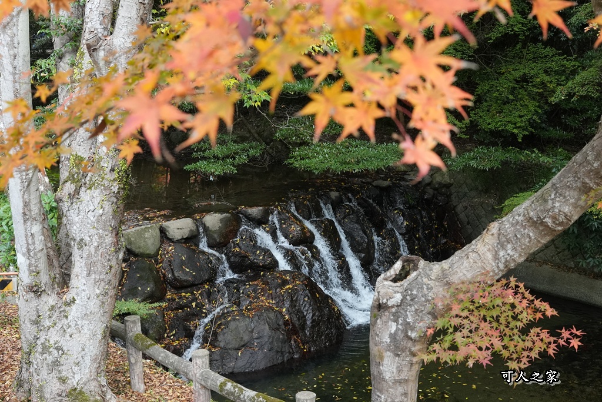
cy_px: 201
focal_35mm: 51
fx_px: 853
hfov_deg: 38.9
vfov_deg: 26.5
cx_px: 301
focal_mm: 34.1
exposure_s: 1/320
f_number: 7.1
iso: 2500
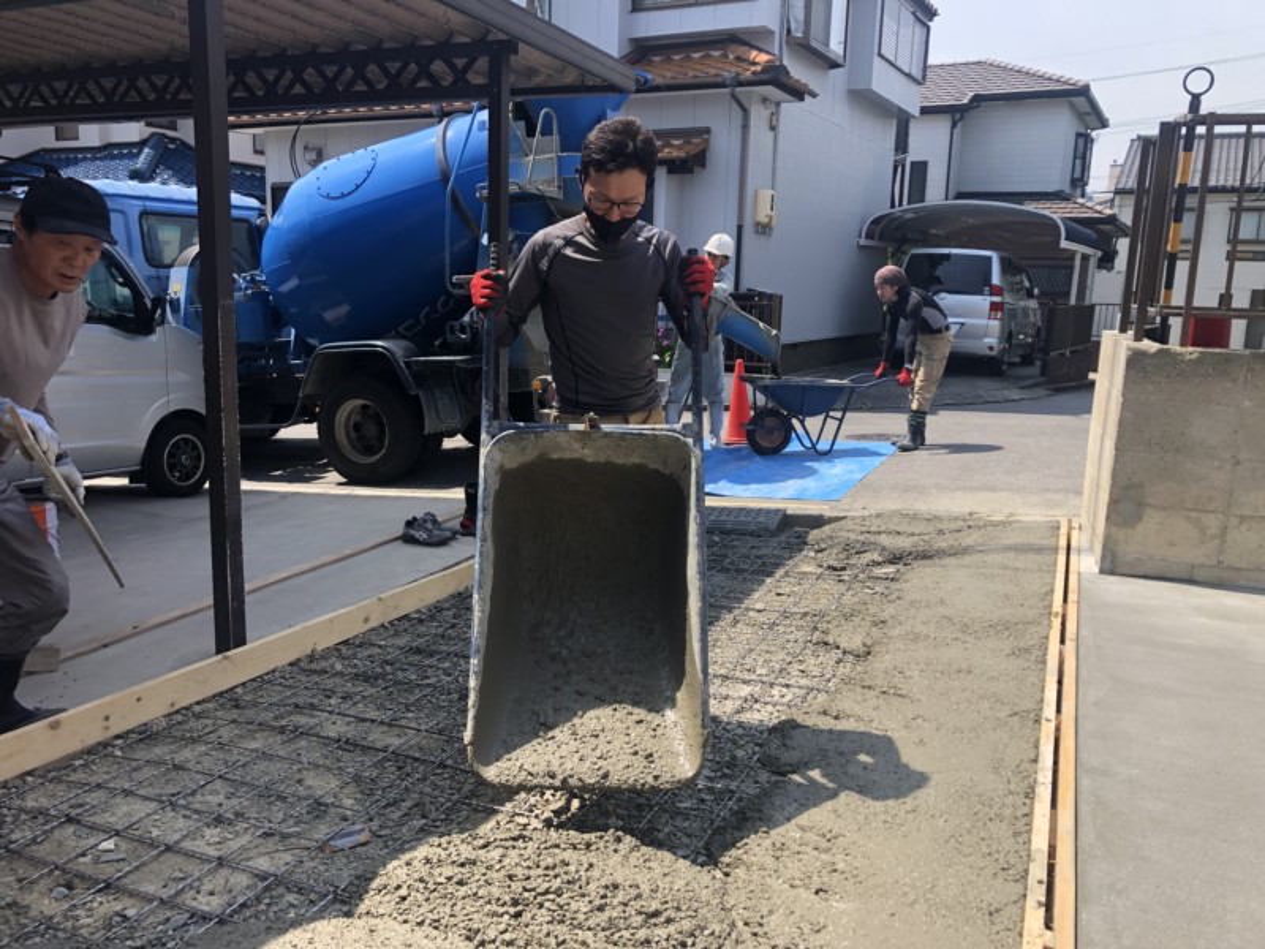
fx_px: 1023
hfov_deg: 63.4
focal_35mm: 28
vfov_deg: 49.7
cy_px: 474
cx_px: 632
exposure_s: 1/941
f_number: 1.8
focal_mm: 3.99
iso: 20
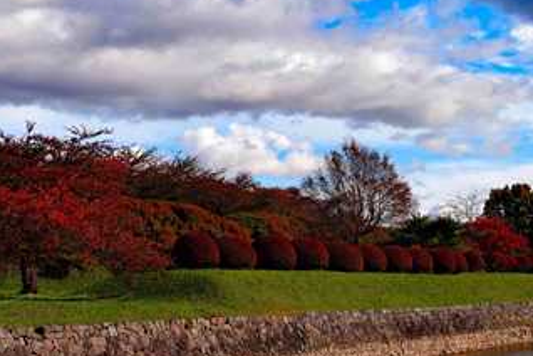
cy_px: 181
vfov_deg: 20.0
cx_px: 386
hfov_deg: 29.3
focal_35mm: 68
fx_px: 1007
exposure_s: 1/250
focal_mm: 27
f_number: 8
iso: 100
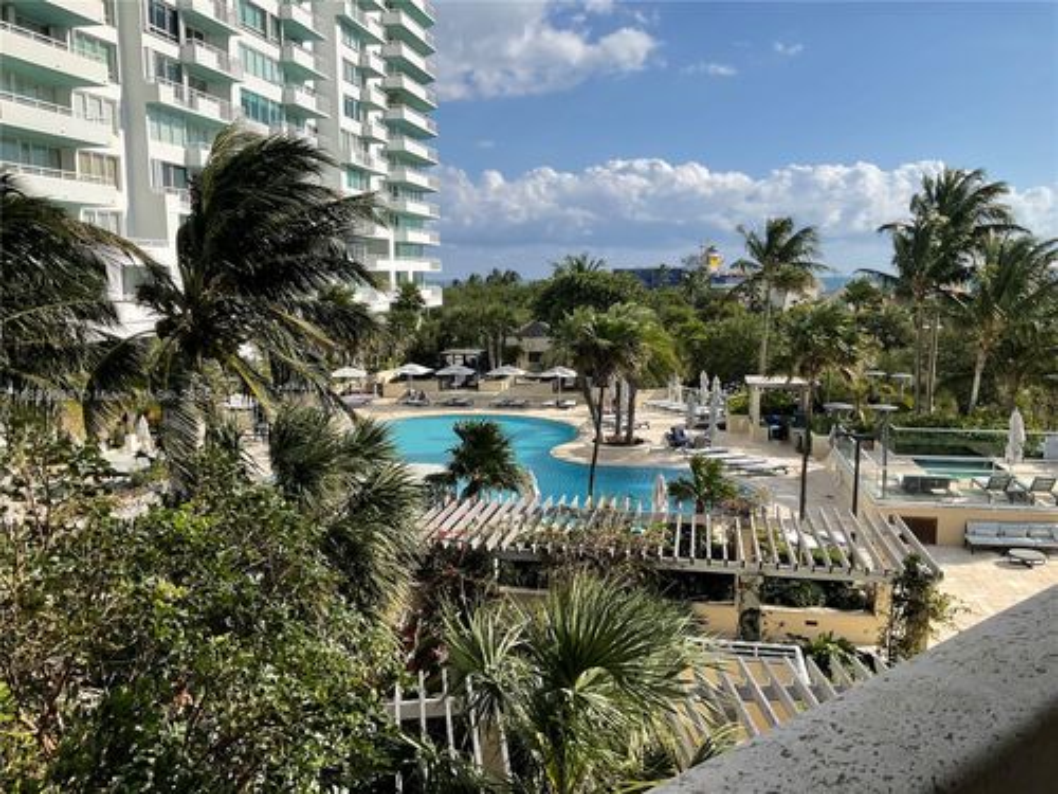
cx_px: 529
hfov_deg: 61.7
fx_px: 886
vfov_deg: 48.2
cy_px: 397
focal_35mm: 29
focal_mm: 3
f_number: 1.8
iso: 16
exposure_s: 1/2667
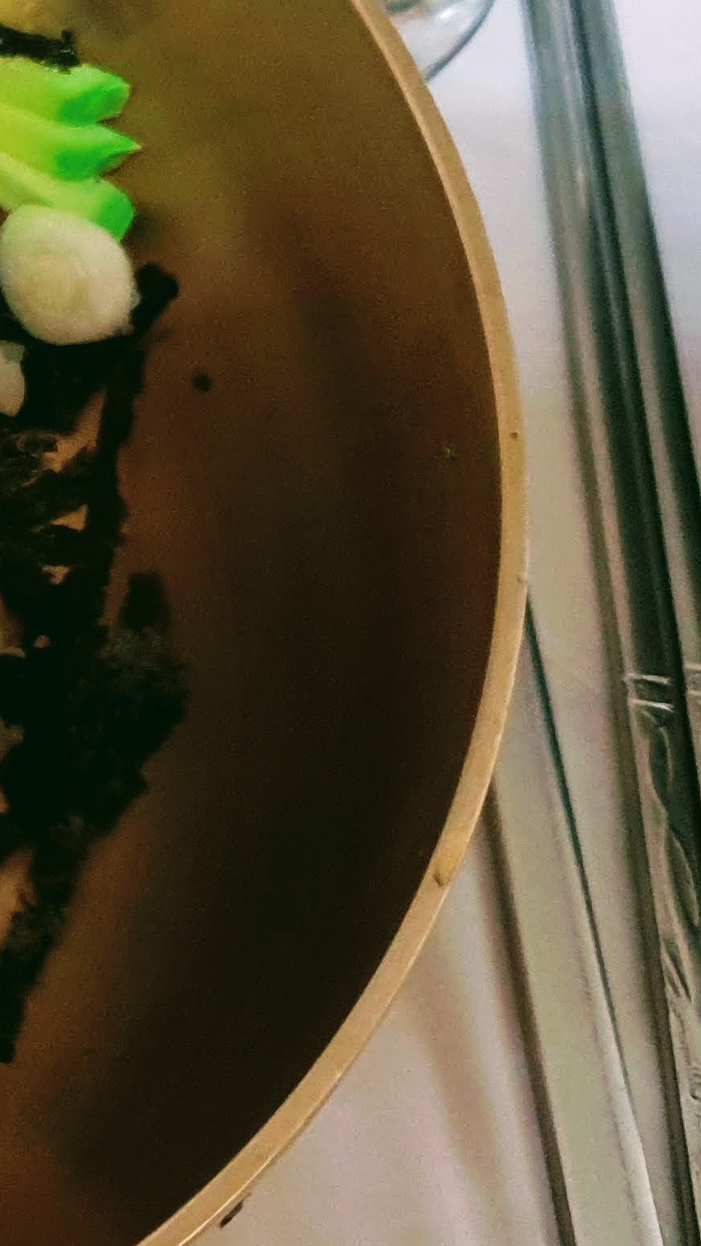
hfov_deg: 14.3
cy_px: 434
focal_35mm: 74
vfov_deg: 28.4
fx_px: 2445
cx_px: -583
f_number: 1.5
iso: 200
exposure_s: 1/40
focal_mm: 4.32
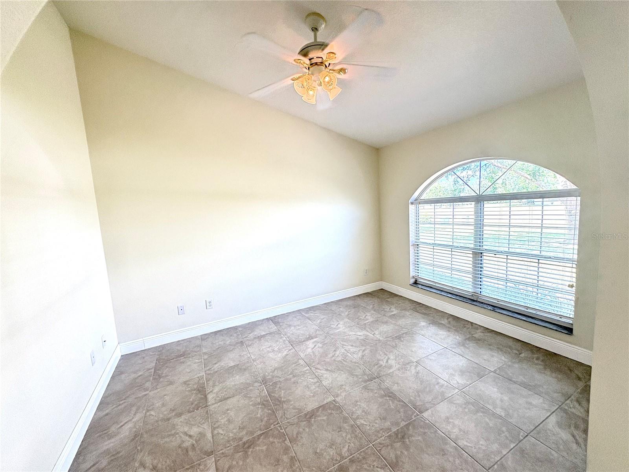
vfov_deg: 85.7
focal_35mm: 14
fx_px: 254
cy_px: 236
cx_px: 314
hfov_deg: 102.1
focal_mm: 2.22
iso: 125
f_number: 2.2
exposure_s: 1/127
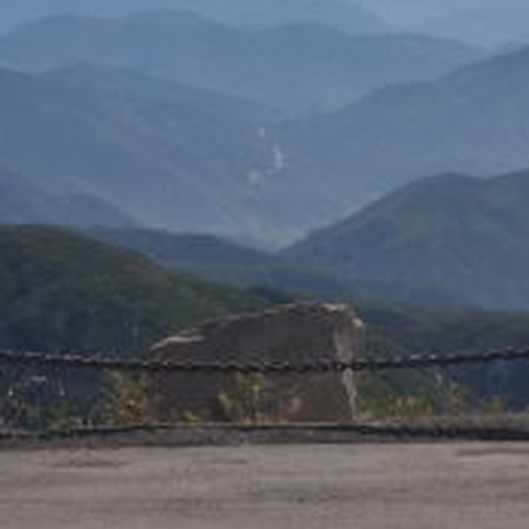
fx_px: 3112
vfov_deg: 9.7
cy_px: 137
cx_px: 994
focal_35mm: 180
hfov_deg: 9.2
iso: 500
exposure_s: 1/400
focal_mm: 24
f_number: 10
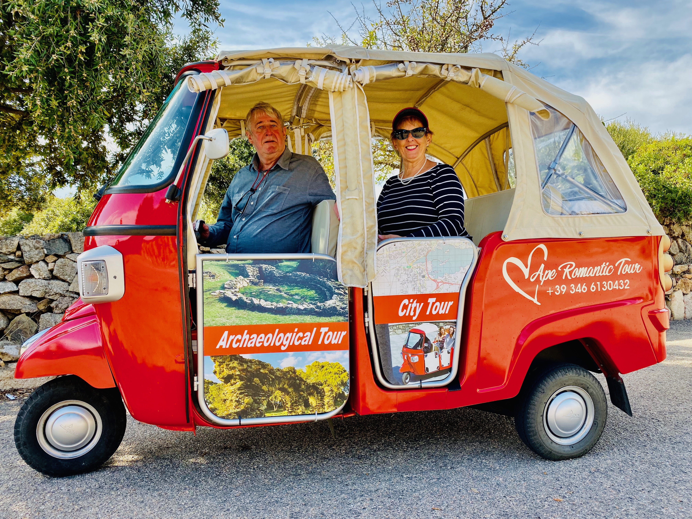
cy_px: 260
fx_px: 520
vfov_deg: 53.1
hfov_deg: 67.3
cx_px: 346
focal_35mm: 26
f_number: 1.8
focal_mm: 4.25
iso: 32
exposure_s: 1/471
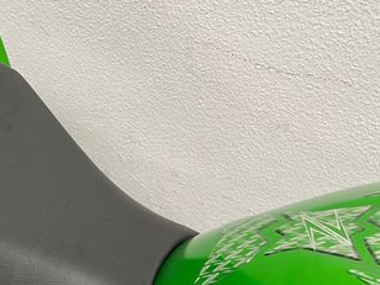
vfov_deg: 27.0
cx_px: 2
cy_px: 130
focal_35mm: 54
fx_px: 593
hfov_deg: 32.7
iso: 100
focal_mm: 5.1
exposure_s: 1/50
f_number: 1.6
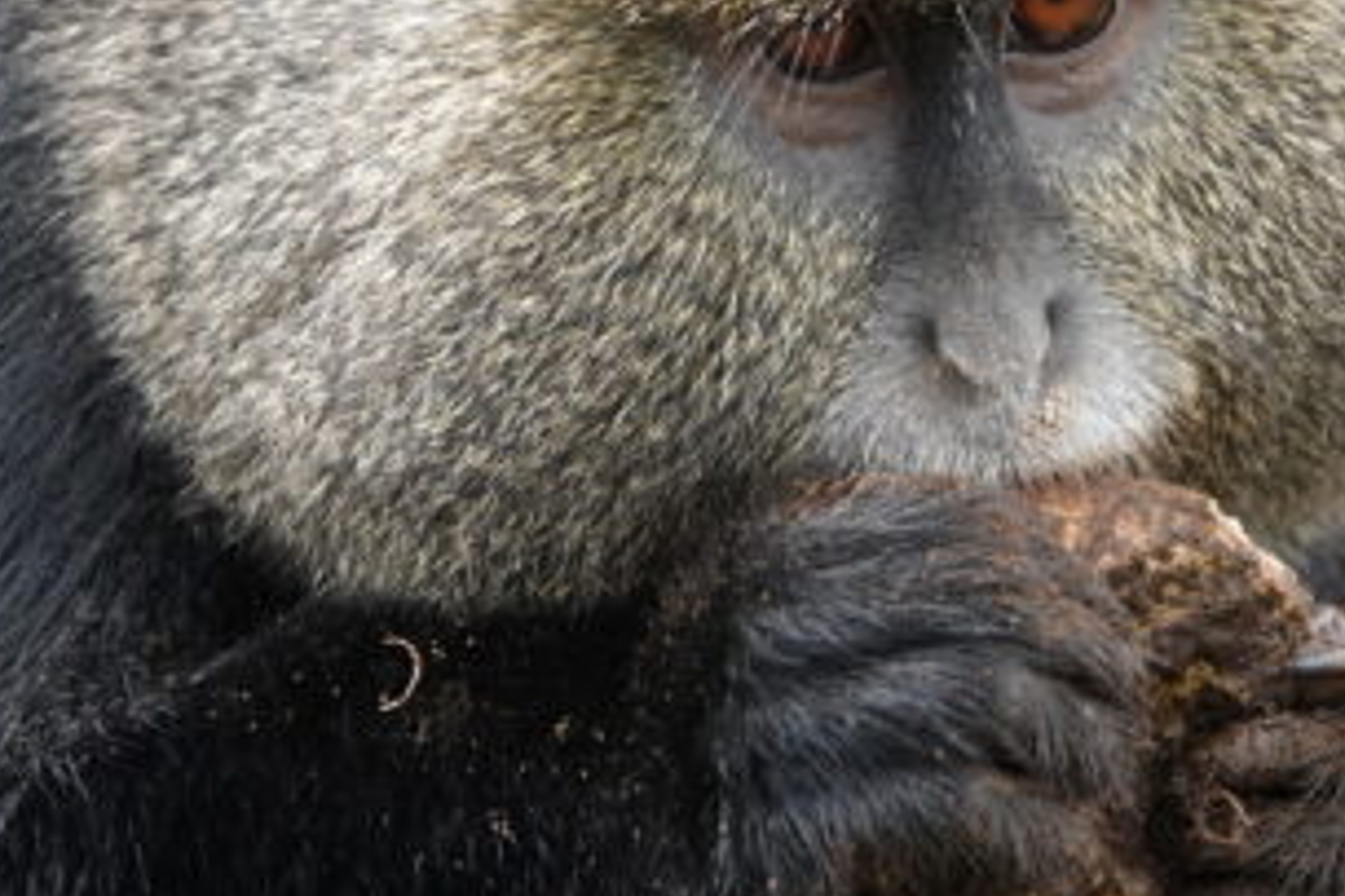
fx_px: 26511
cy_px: 172
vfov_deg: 1.9
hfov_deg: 2.9
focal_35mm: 710
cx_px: 833
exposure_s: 1/250
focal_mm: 132.24
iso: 320
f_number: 4
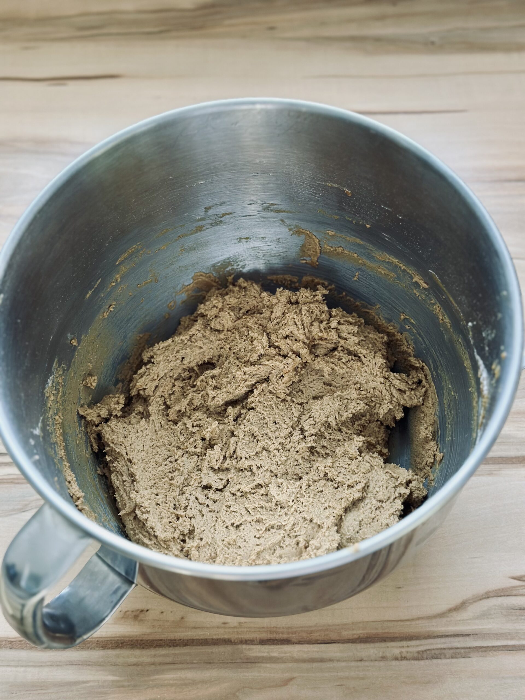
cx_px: 262
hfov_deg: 30.3
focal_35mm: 48
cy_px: 350
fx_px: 971
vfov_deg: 39.7
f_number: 1.78
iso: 250
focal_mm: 6.86
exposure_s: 1/60
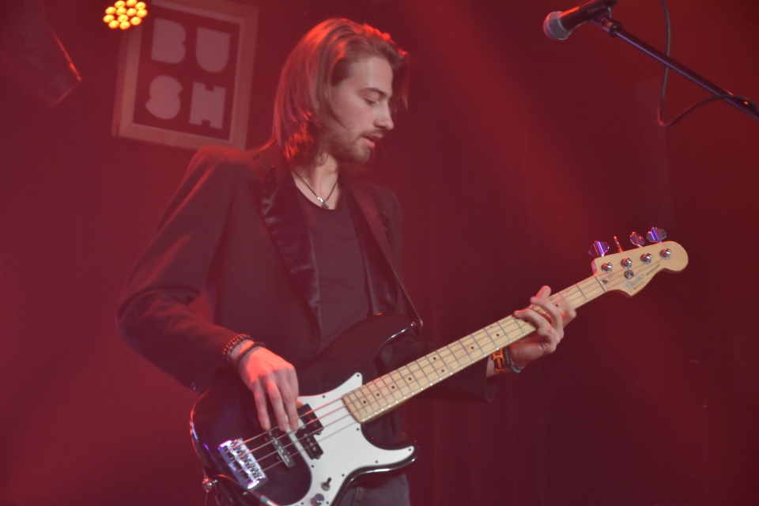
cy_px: 253
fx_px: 2372
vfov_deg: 12.2
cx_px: 380
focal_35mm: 112
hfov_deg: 18.2
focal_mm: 75
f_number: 5.3
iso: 2500
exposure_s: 1/40
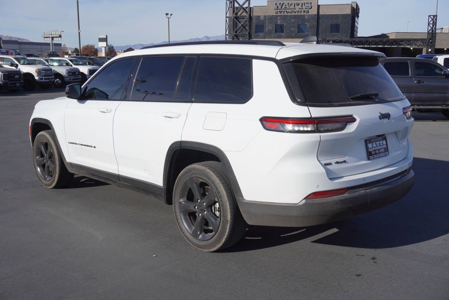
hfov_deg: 49.5
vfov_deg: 34.3
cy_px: 150
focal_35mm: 39
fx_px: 487
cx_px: 224
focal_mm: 26
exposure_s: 1/400
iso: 100
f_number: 8
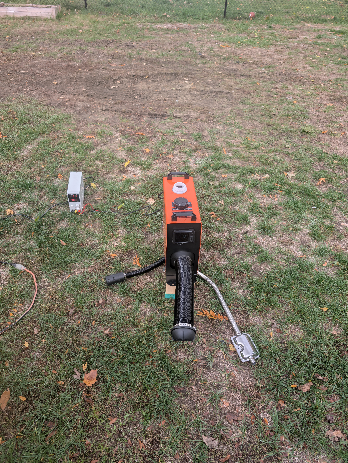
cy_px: 232
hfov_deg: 56.9
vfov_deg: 71.5
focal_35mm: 24
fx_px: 321
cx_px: 174
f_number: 1.68
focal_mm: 6.9
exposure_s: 1/145
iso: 24
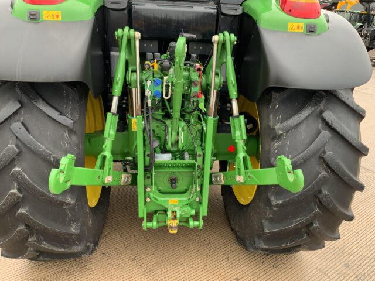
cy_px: 140
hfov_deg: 61.7
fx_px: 314
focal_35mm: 29
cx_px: 188
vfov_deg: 48.2
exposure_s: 1/76
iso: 64
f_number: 1.8
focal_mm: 3
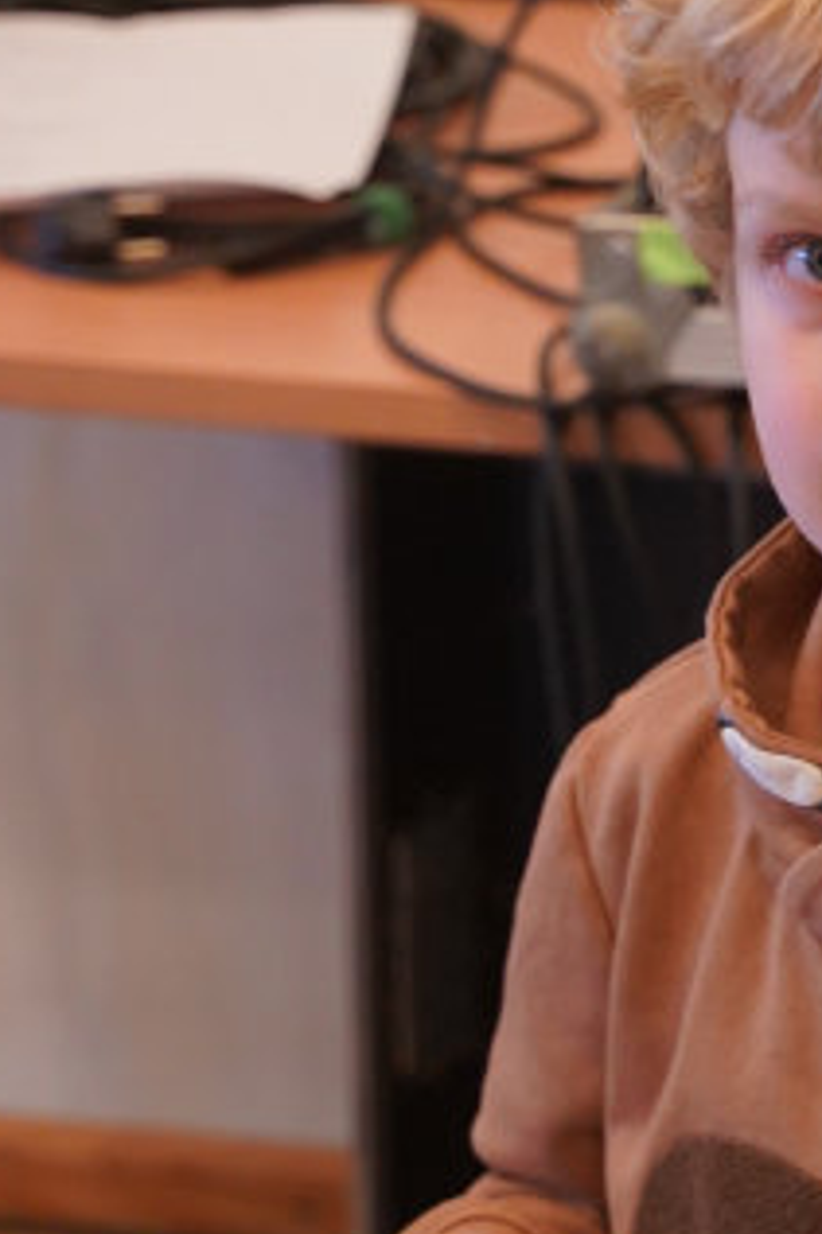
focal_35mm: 210
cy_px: 452
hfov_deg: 6.4
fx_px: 7200
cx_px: 1451
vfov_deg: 9.8
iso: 2000
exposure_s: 1/160
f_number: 4
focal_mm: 52
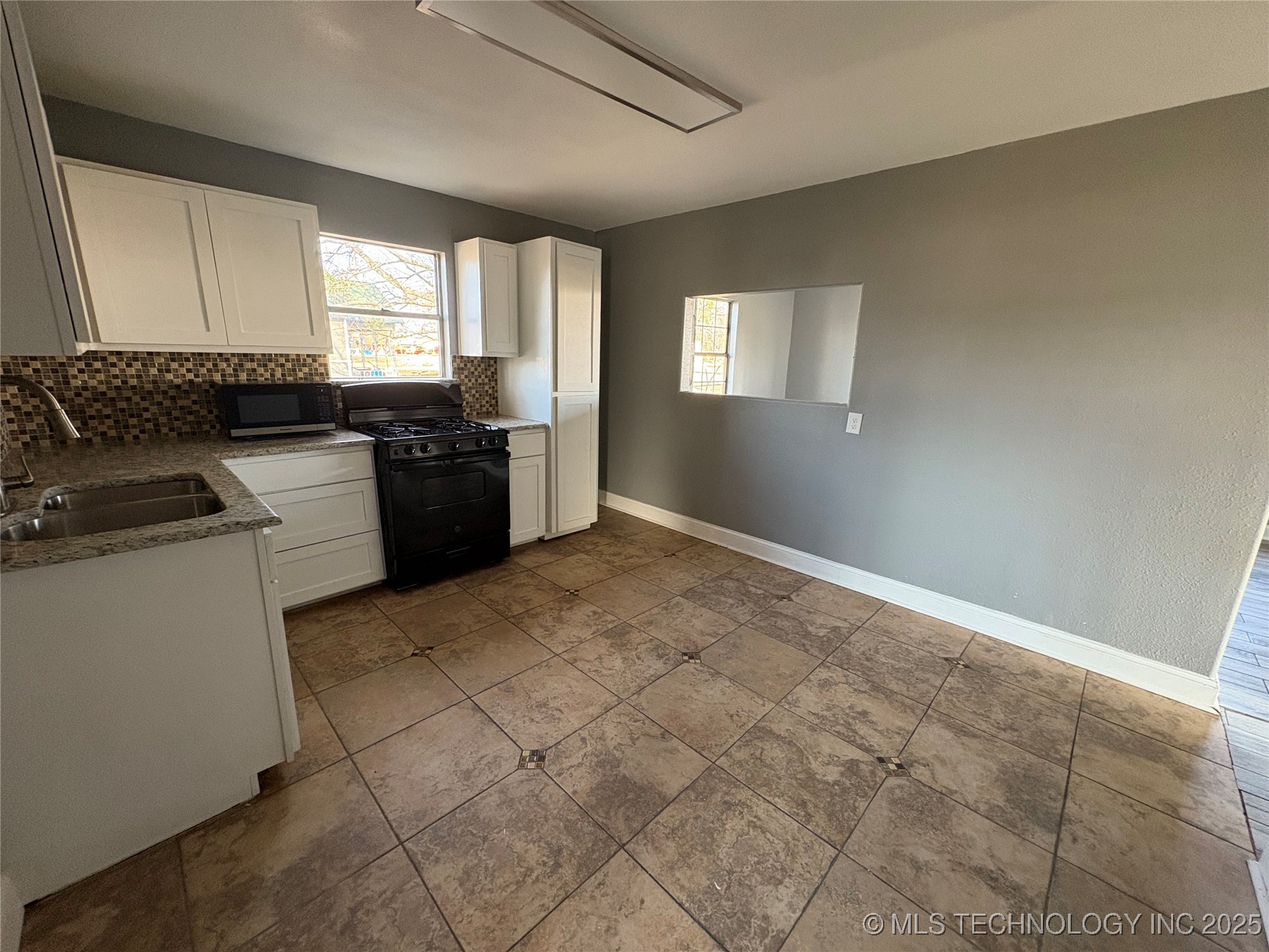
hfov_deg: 102.1
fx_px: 513
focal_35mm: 14
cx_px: 634
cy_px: 476
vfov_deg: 85.7
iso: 250
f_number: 2.2
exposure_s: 1/60
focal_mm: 2.22
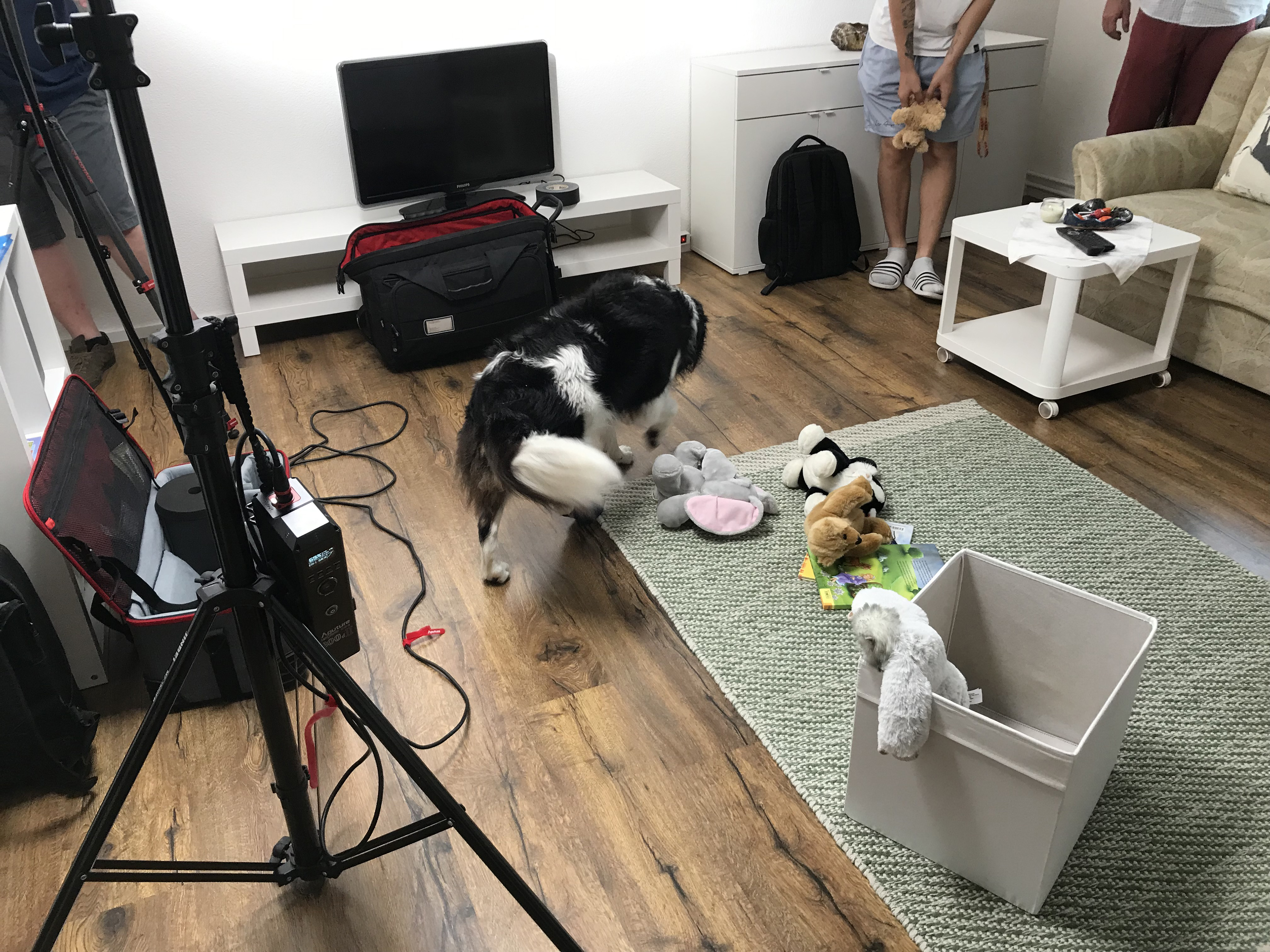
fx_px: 1027
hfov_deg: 63.4
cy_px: 476
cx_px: 635
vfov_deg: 49.7
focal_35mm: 28
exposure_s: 1/33
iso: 25
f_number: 1.8
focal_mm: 3.99
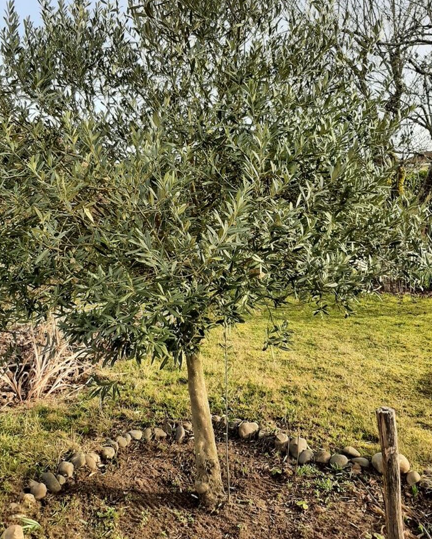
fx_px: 495
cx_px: 199
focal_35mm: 31
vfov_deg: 56.8
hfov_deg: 47.1
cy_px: 222
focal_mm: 3.93
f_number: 1.7
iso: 40
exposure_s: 1/680
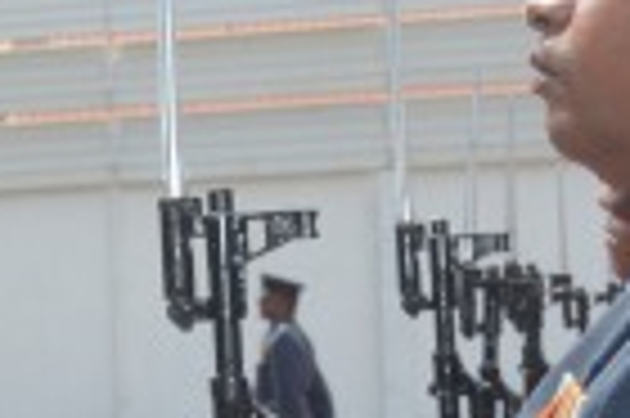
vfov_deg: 8.9
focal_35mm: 154
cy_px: 312
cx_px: -122
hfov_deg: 13.0
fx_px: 2692
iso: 160
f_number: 8
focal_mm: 24
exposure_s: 1/200
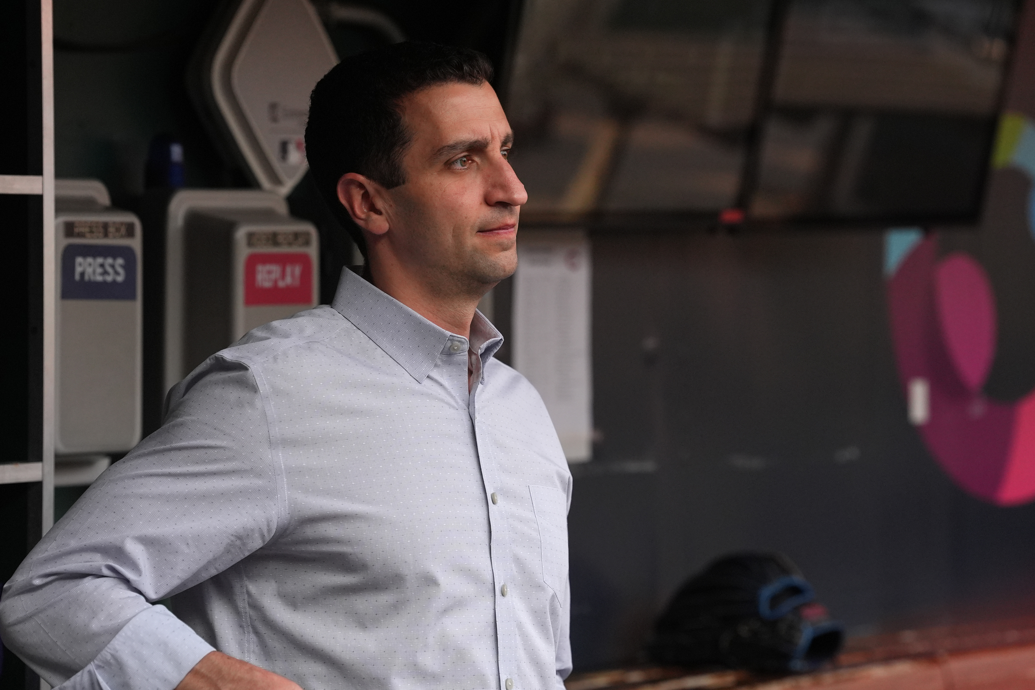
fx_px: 4312
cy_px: 345
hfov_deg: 13.7
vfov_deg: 9.1
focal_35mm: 150
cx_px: 518
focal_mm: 150
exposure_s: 1/6400
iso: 1600
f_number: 4
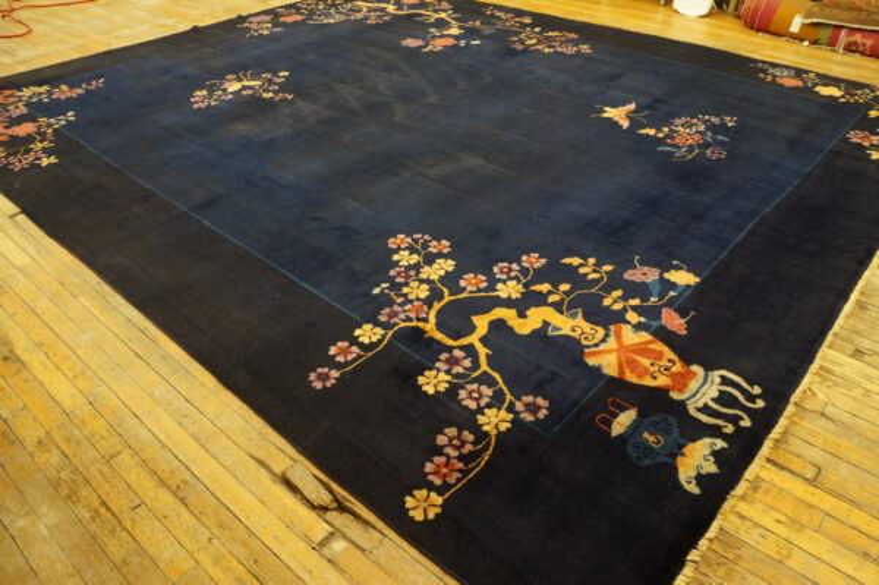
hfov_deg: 67.4
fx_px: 659
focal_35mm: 27
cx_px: 440
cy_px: 292
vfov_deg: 47.9
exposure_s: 1/160
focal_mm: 18
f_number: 3.5
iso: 3200
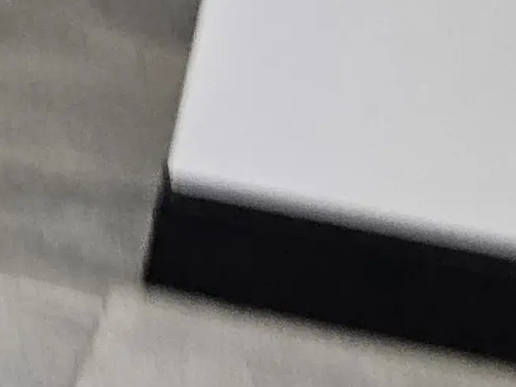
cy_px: 64
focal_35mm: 139
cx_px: -744
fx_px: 2071
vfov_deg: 10.6
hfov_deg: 11.6
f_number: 1.8
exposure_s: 1/120
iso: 200
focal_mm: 5.4
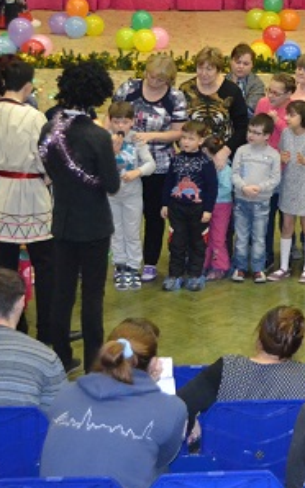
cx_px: 474
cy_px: 159
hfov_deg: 10.9
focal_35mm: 115
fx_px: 1531
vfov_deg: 18.1
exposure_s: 1/60
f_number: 4.8
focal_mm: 32
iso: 3200
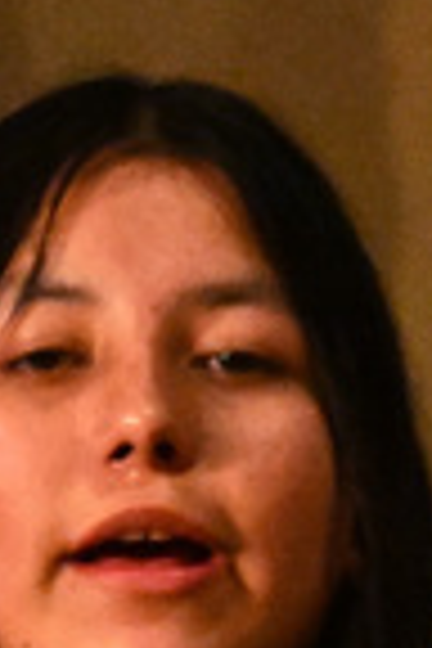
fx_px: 38301
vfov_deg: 1.0
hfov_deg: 0.6
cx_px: 1004
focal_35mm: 2128
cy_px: 1012
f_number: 2.8
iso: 8000
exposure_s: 1/1000
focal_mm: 200
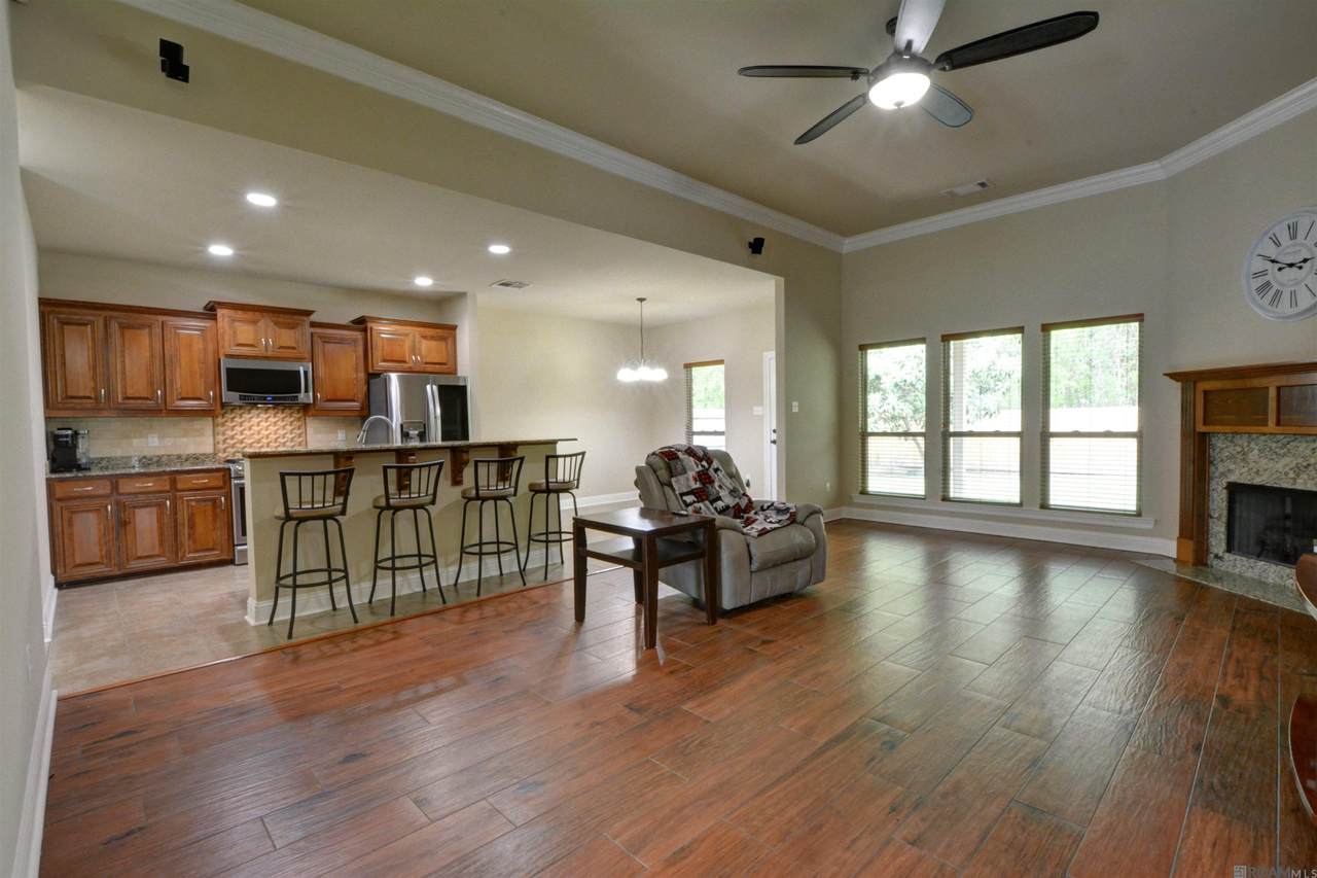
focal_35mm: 16
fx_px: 604
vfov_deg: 72.0
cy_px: 439
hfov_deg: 95.0
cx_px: 658
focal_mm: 11
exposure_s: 1/2
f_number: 22
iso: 2500
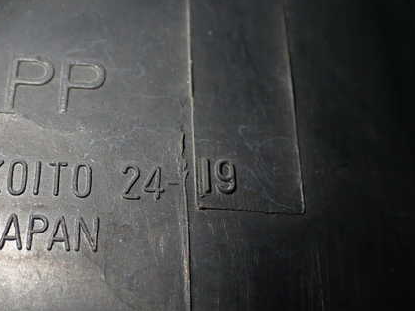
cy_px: 172
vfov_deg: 31.5
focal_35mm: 46
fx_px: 552
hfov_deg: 40.5
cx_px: 127
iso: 320
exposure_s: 1/125
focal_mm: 5.79
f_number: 2.4
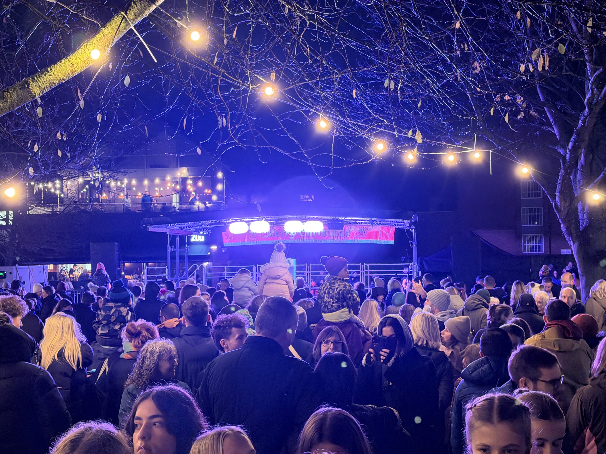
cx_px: 303
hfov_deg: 39.7
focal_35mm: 48
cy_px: 227
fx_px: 840
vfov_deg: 30.3
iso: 500
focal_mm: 6.76
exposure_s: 1/39
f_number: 1.78
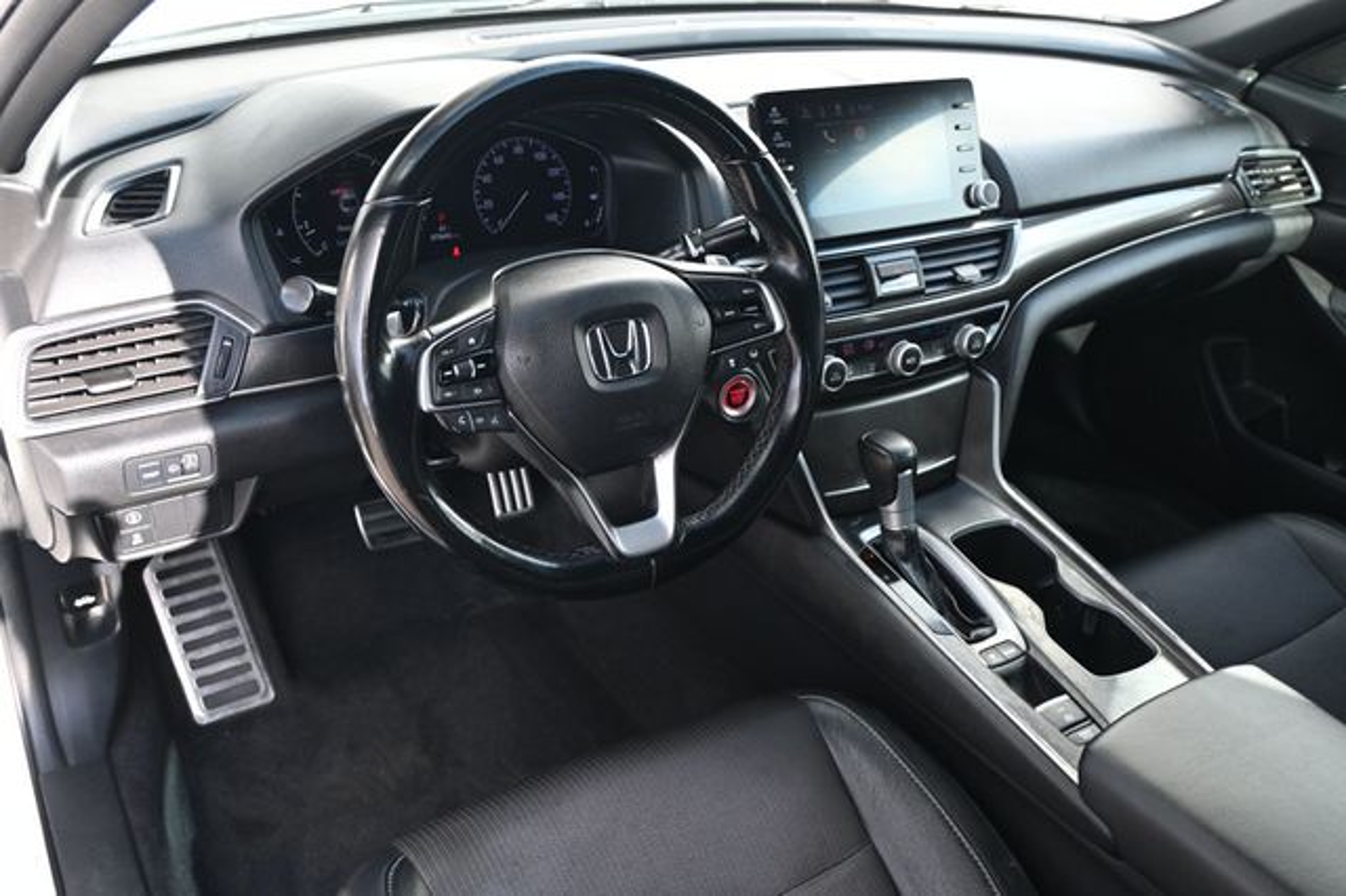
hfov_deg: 59.5
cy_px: 448
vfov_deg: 41.7
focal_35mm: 32
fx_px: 1177
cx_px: 673
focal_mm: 21
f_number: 4
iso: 400
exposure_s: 1/160
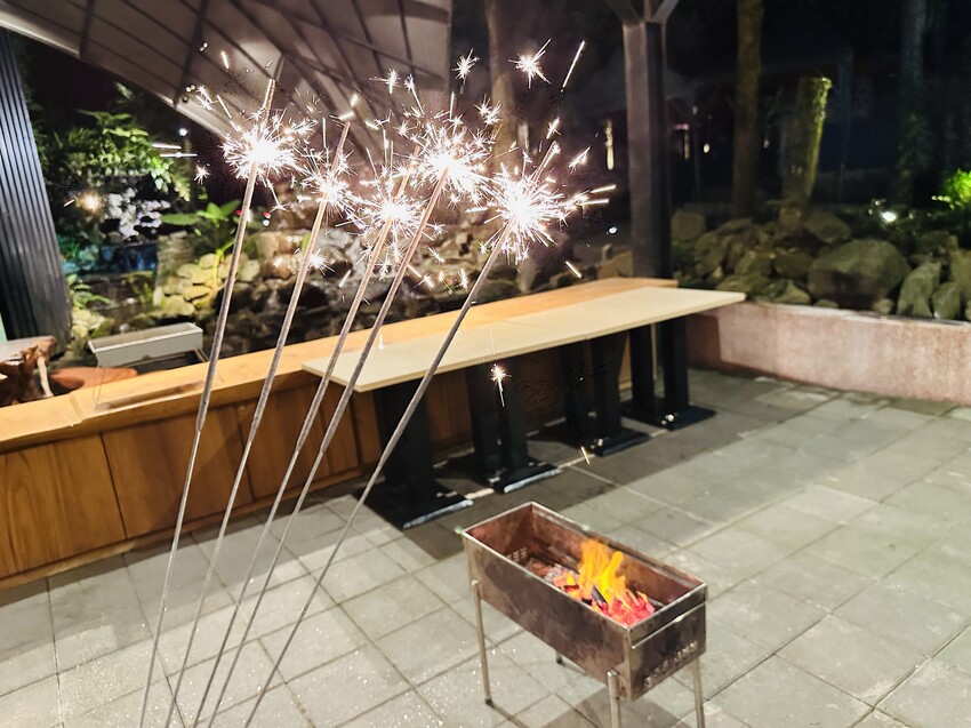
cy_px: 364
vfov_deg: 56.8
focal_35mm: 24
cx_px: 486
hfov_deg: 71.6
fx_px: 673
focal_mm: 6.86
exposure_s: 1/40
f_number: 1.78
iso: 1000
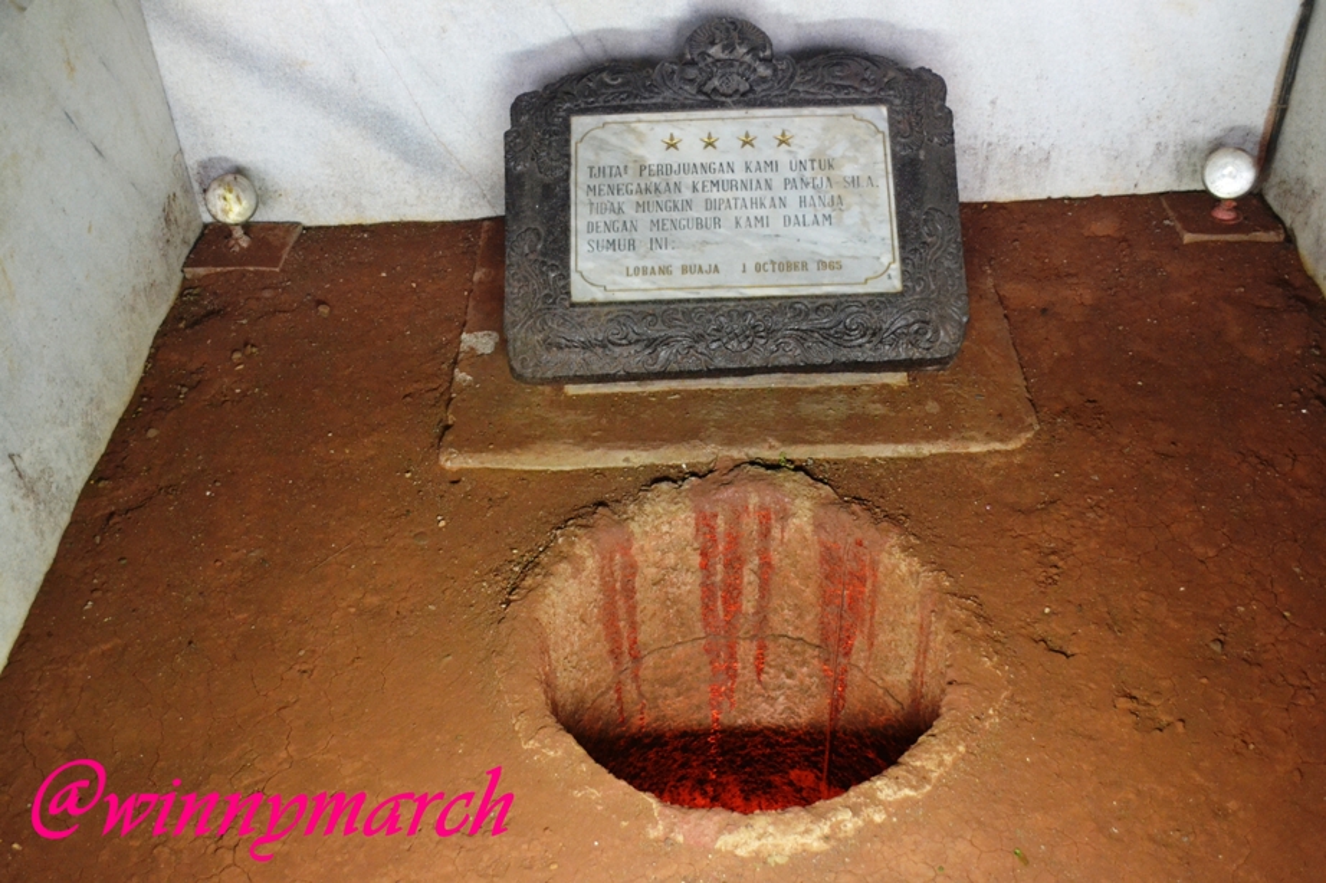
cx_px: 663
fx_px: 1325
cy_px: 442
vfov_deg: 36.8
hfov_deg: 53.1
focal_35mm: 36
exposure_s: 1/15
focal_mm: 24
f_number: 4
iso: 2500
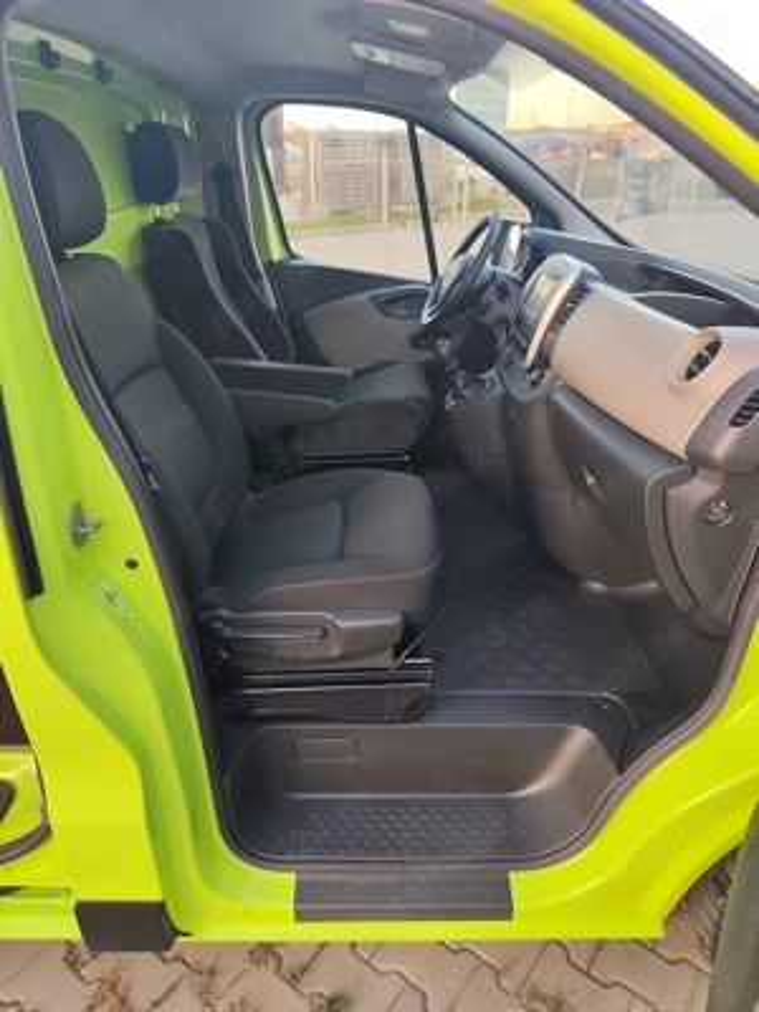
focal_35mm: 23
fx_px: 672
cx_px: 380
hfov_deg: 58.9
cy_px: 506
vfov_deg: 73.9
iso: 100
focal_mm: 6.19
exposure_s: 1/50
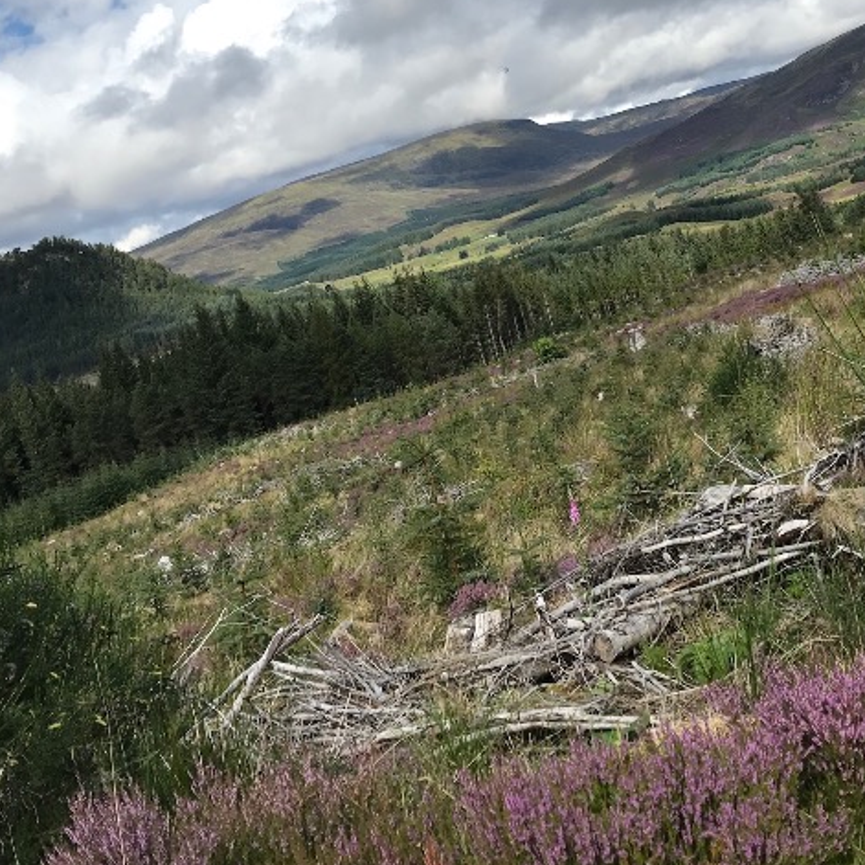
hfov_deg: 40.0
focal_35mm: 42
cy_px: 320
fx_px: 1187
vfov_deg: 39.7
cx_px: 481
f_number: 1.8
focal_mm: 3.99
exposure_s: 1/3300
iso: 20
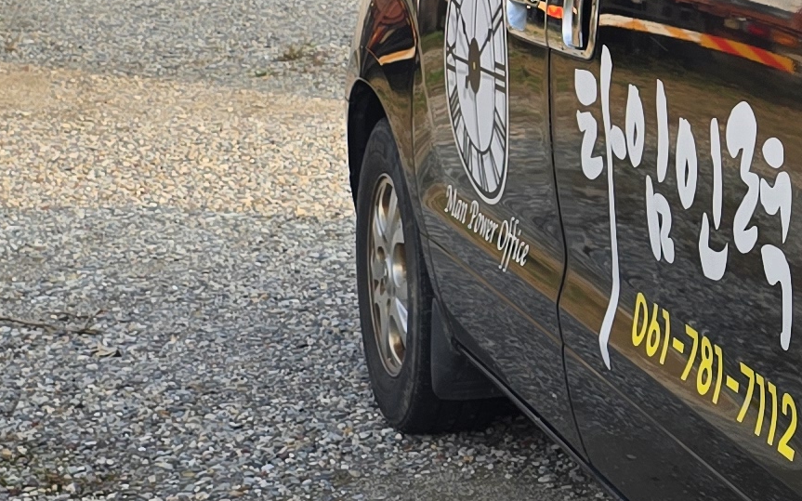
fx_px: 2469
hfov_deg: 17.5
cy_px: 196
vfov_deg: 11.6
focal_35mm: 113
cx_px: 1003
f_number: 1.7
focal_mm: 6.3
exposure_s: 1/302
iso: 12
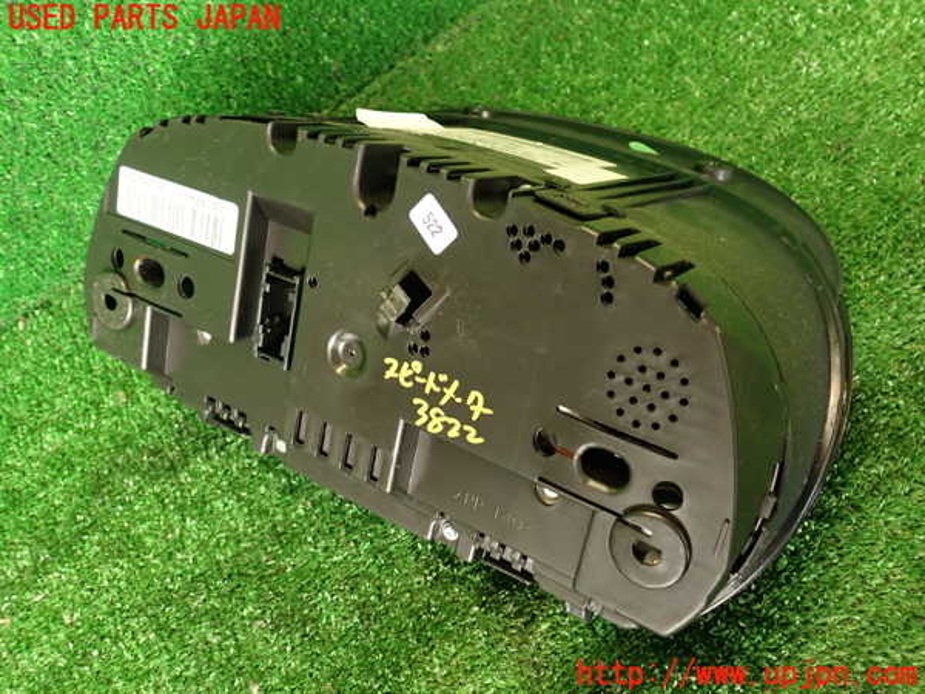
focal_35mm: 32
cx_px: 462
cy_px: 347
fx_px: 855
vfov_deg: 44.2
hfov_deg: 56.8
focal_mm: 5.79
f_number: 2.4
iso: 250
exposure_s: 1/30
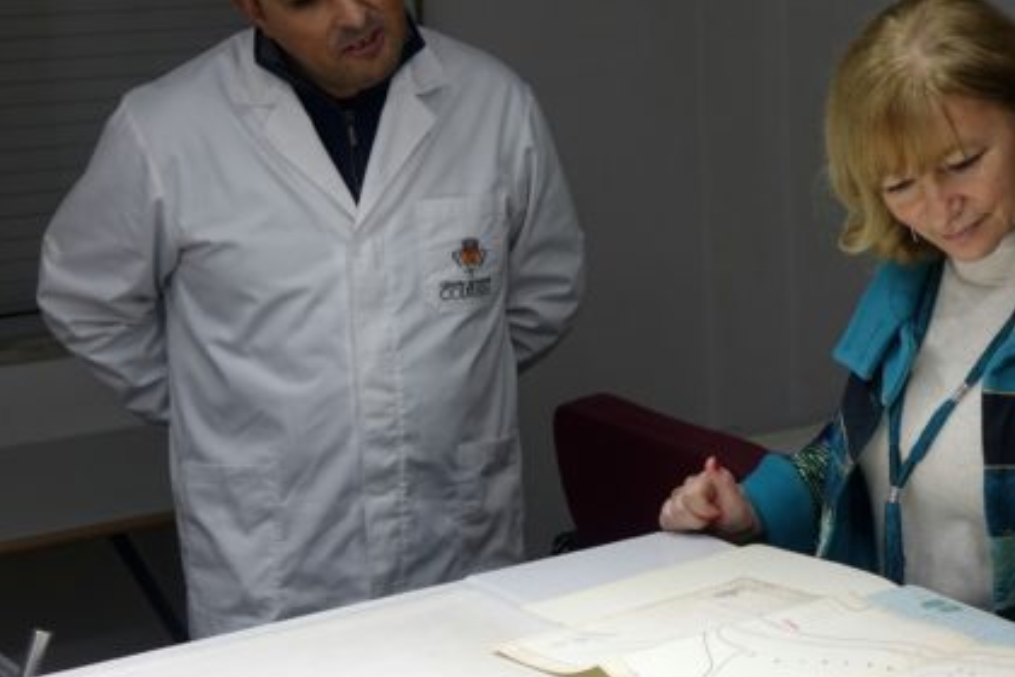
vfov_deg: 16.3
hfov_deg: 23.8
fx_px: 2368
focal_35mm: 84
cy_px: 387
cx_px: 829
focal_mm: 17.83
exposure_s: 1/50
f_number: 2.8
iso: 125
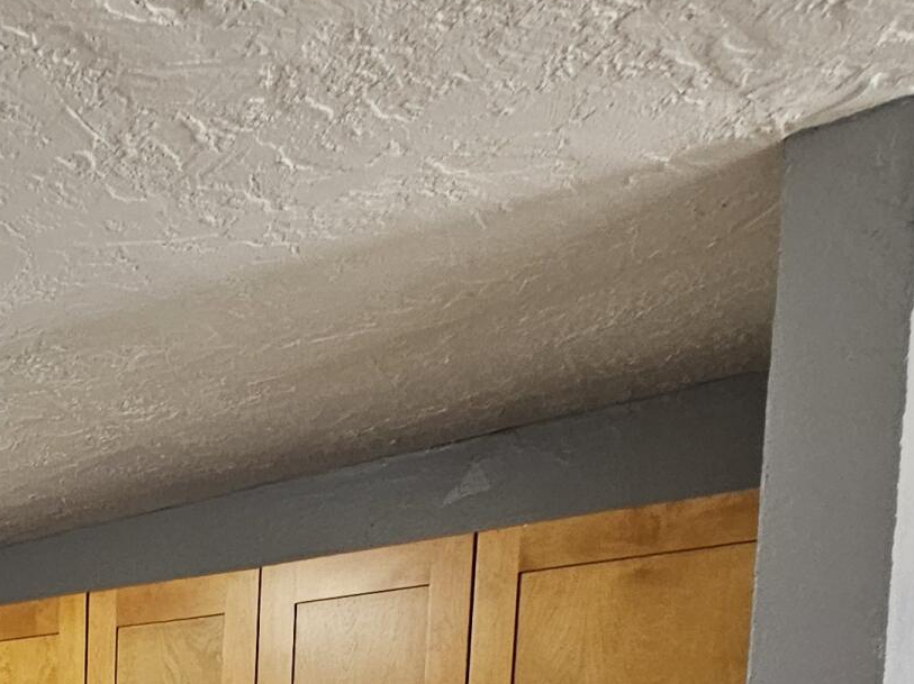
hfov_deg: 35.9
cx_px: 7
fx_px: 1267
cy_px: 1052
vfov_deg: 23.5
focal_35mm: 48
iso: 200
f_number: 2.2
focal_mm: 2.2
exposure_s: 1/60
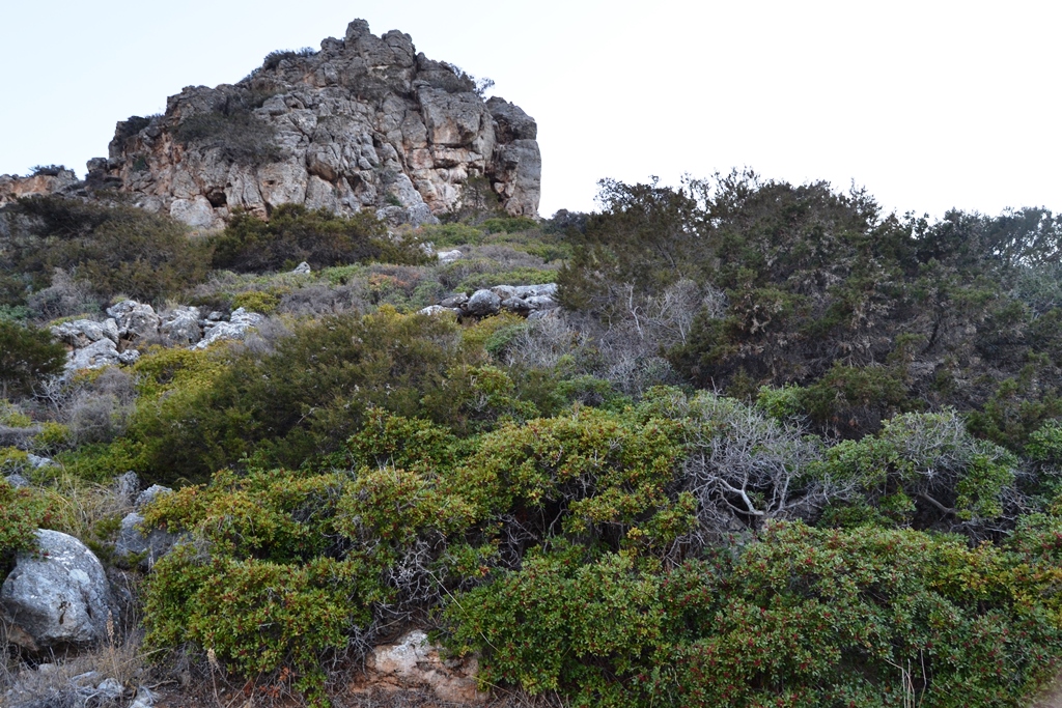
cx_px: 531
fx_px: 797
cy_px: 354
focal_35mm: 27
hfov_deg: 67.4
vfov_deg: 47.9
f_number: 5.6
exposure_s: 1/125
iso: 360
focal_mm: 18
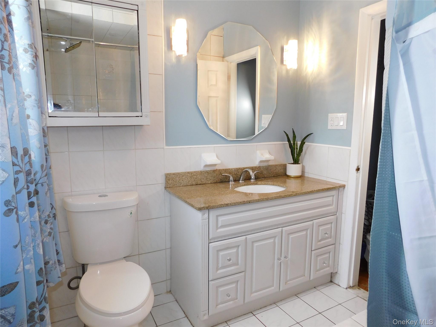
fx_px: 290
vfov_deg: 58.9
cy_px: 164
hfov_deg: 73.9
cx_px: 218
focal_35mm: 23
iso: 125
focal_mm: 4
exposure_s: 1/50
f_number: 3
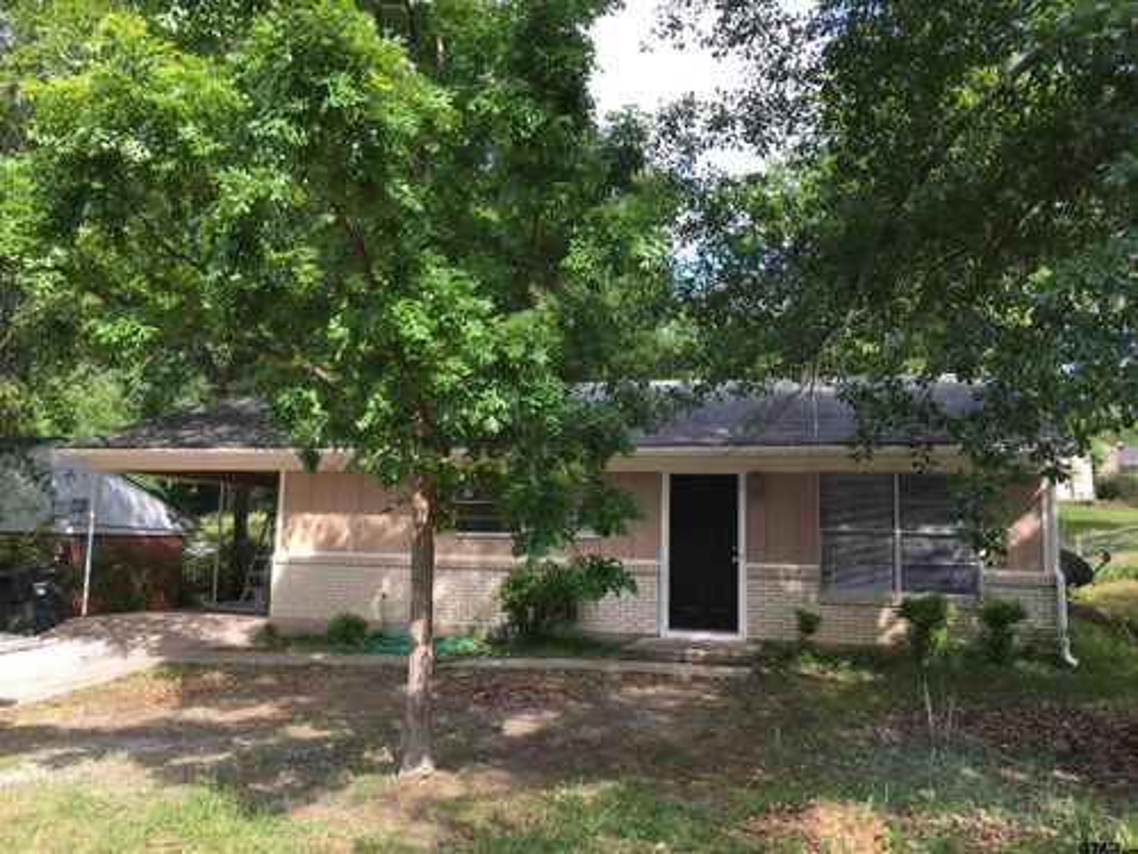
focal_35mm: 29
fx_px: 953
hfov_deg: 61.7
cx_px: 569
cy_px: 427
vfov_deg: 48.2
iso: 25
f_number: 2.2
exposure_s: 1/422
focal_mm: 4.15
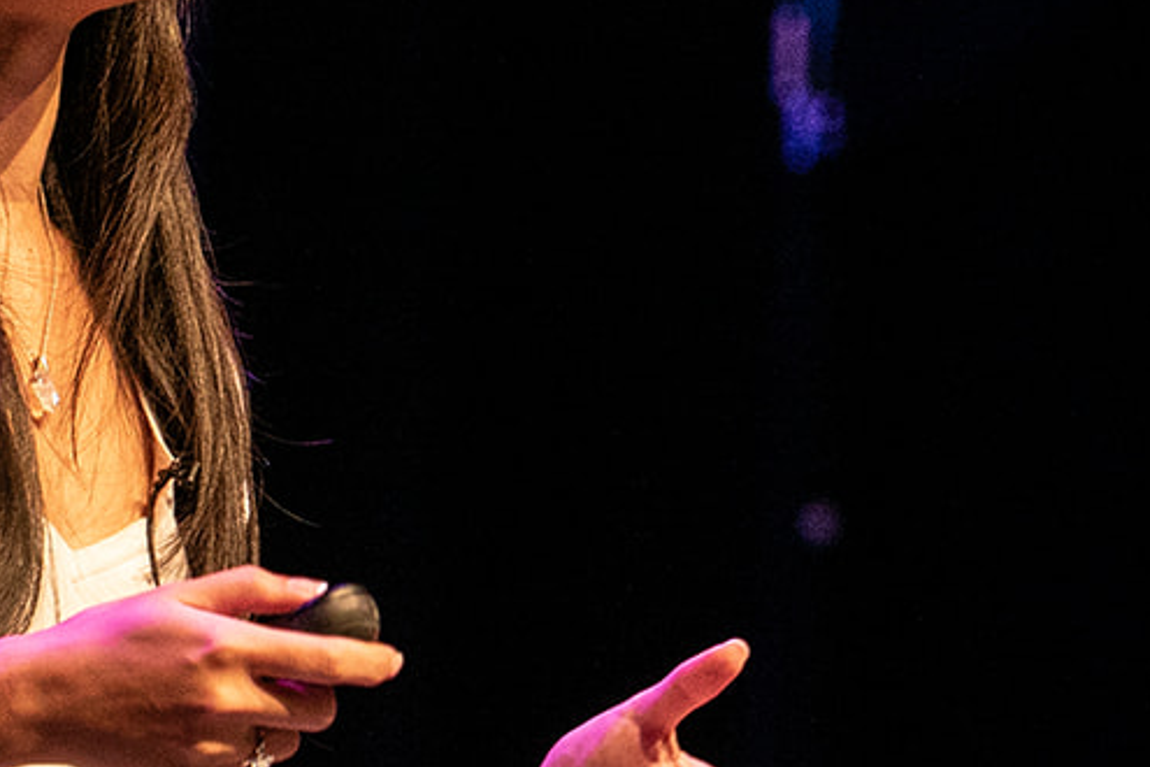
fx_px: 25937
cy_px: 394
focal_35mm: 812
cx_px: 513
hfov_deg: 2.5
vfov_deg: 1.7
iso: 3200
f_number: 5.6
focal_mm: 251
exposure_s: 1/125
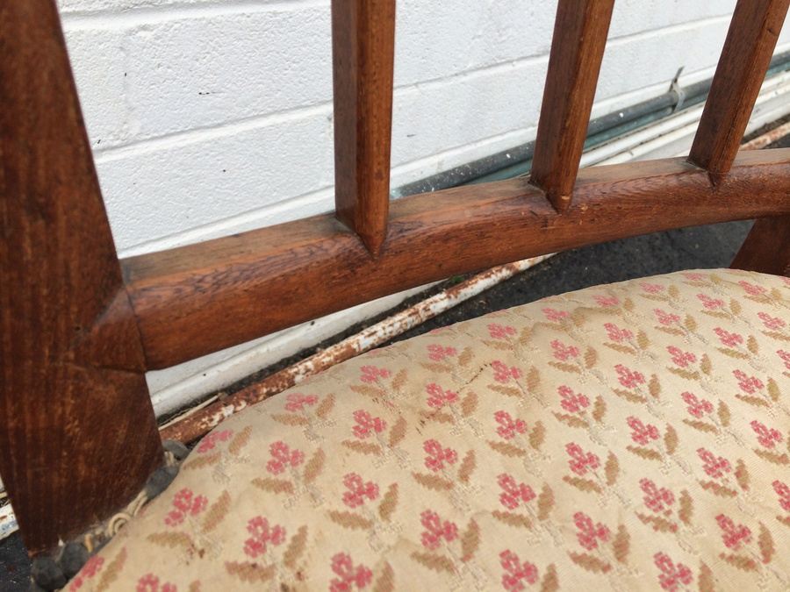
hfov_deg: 60.0
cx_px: 395
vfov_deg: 46.8
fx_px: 685
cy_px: 296
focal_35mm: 30
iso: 32
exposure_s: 1/1001
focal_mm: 4.12
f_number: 2.2
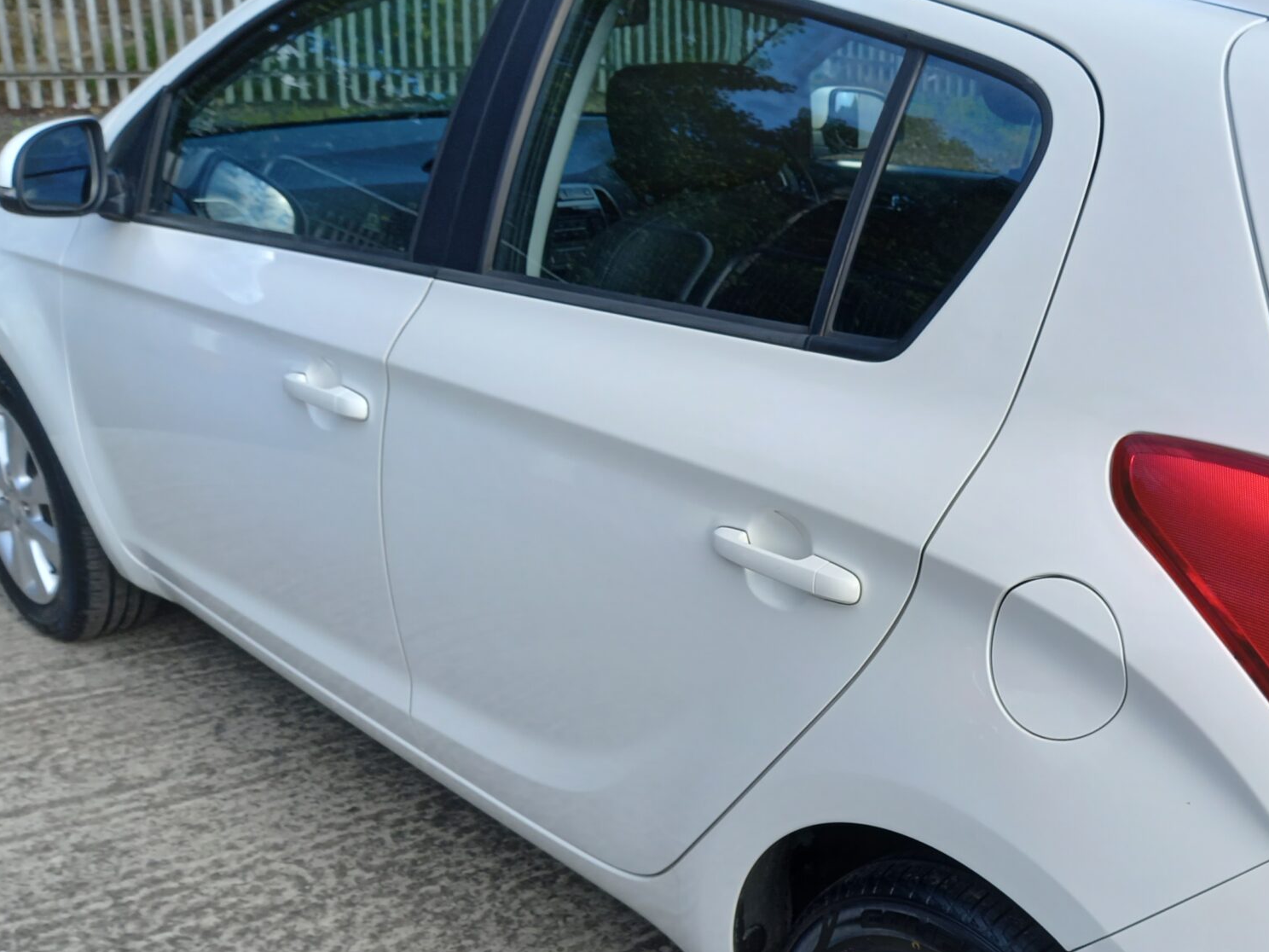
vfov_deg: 33.3
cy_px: 636
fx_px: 1576
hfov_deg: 42.6
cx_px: 937
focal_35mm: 43
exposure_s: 1/429
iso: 25
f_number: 2
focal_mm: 4.6
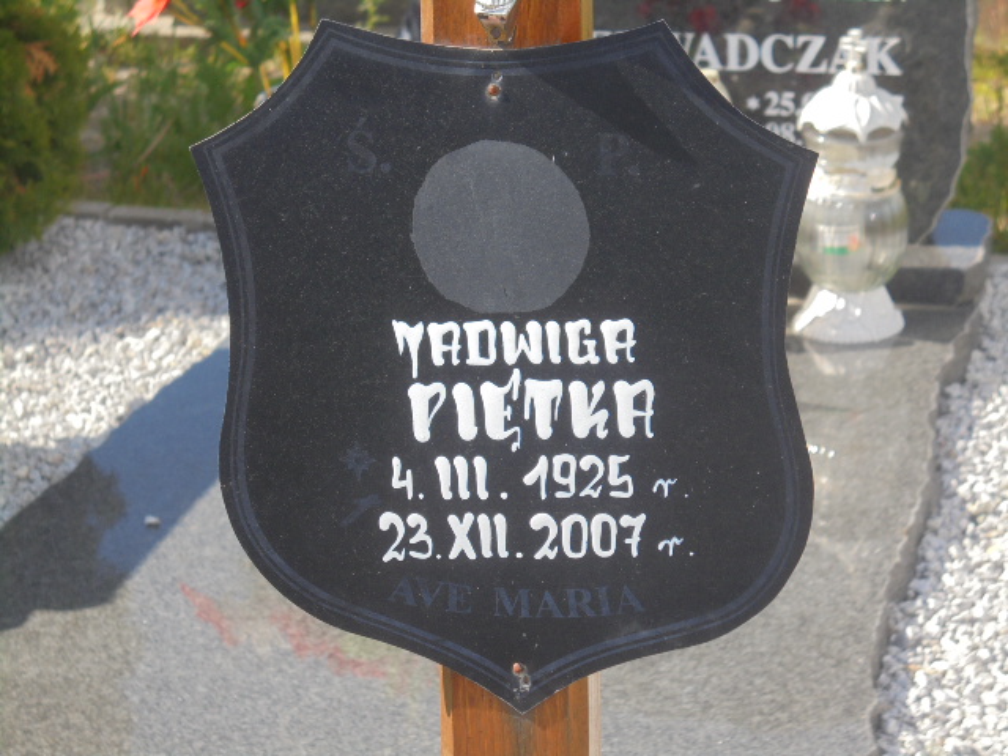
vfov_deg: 13.8
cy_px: 378
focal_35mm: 107
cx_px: 504
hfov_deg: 18.4
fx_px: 3116
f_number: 5.1
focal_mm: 19.2
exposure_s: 1/250
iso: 100
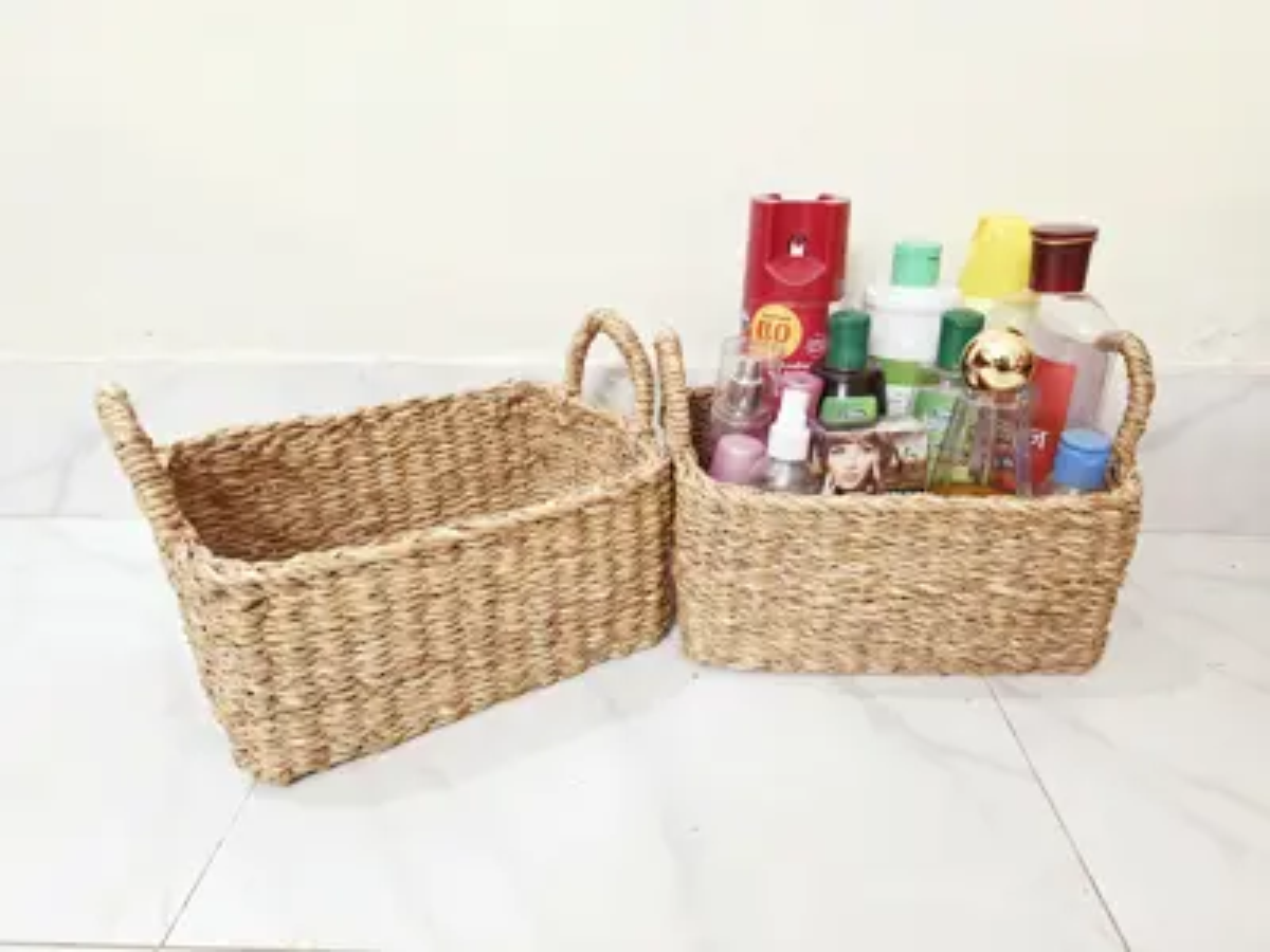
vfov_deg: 58.9
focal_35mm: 23
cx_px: 635
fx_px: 844
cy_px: 476
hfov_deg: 73.9
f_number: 1.8
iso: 200
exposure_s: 1/33
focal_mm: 5.54
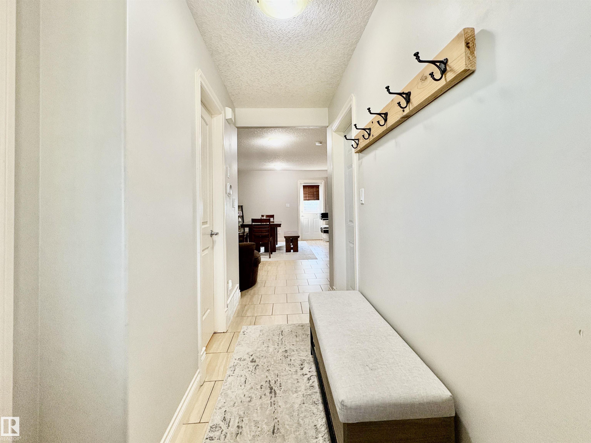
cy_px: 222
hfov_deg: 102.1
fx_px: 239
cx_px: 296
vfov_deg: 85.7
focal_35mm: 14
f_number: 2.2
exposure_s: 1/120
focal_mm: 2.22
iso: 400
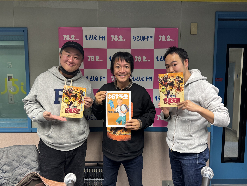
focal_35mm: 24
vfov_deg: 56.8
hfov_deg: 71.6
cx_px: 124
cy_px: 93
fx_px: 171
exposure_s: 1/50
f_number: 1.78
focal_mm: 6.76
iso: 160
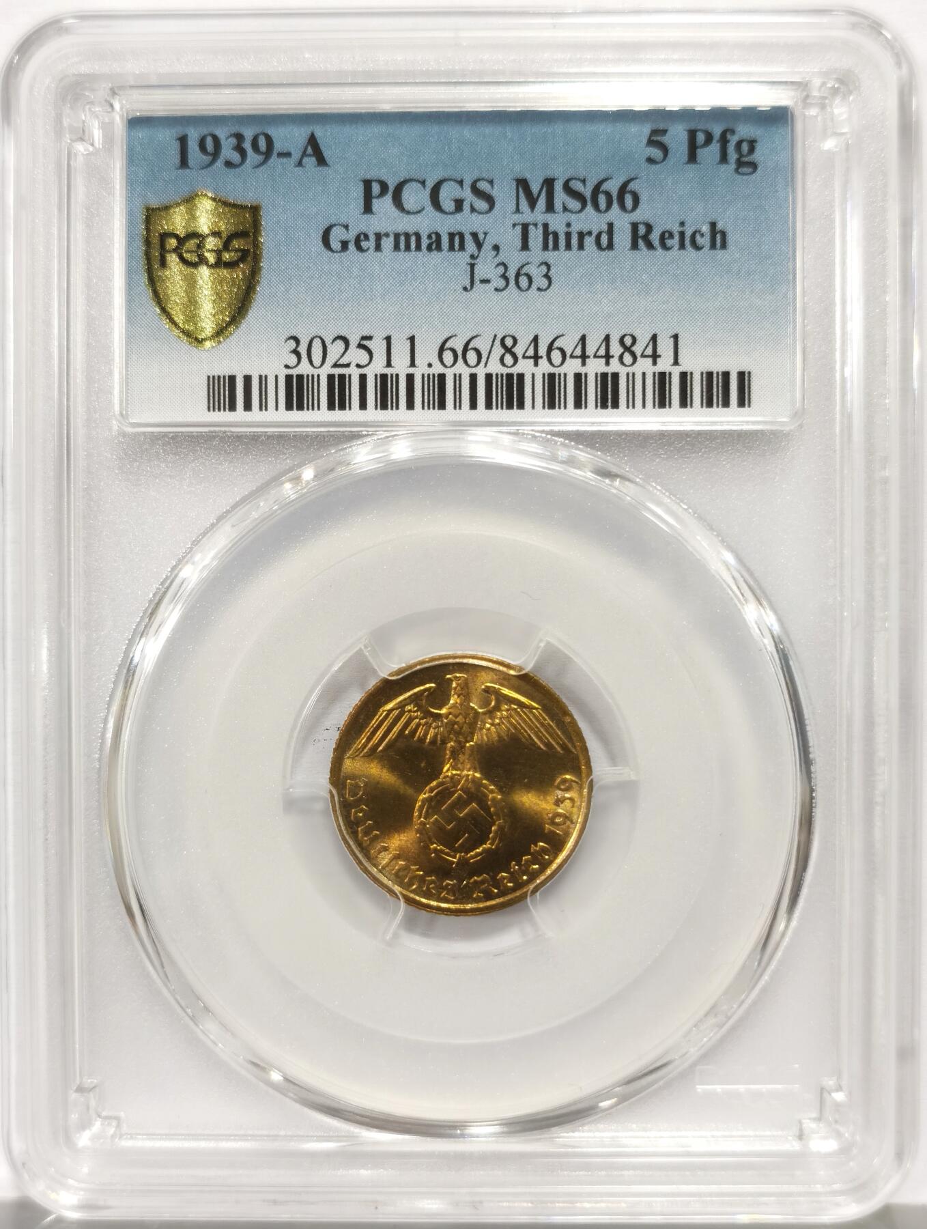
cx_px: 464
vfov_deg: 35.5
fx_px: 1921
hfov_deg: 27.1
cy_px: 614
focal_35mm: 54
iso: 160
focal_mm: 5.56
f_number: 16
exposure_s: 1/100
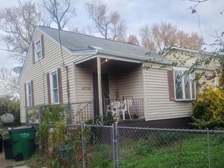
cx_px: 117
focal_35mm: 34
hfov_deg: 53.9
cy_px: 114
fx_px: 220
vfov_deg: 41.2
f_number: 1.8
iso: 16
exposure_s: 1/60.2
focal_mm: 7
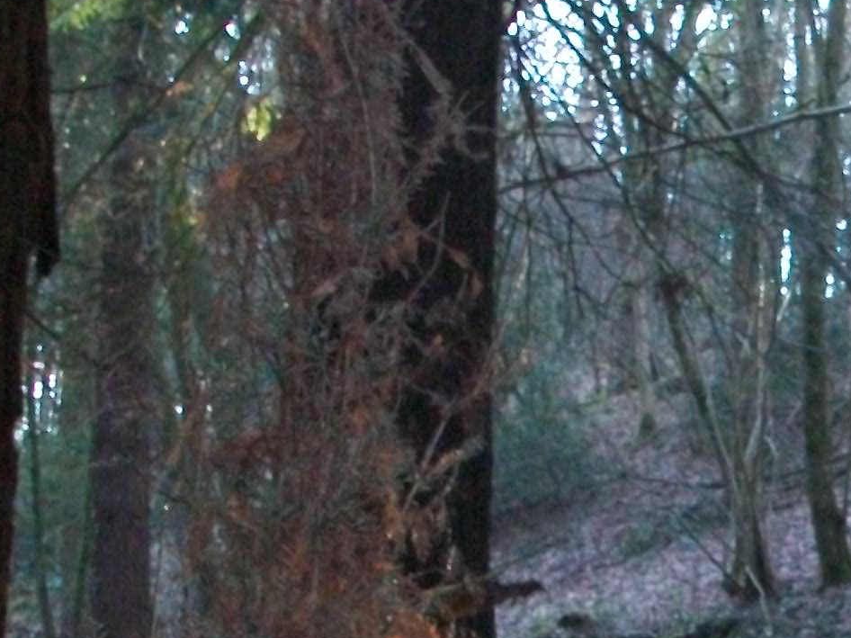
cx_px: 1094
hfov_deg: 15.2
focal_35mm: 124
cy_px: 705
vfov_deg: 11.8
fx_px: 3048
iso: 160
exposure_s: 1/60
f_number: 2.8
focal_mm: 5.7
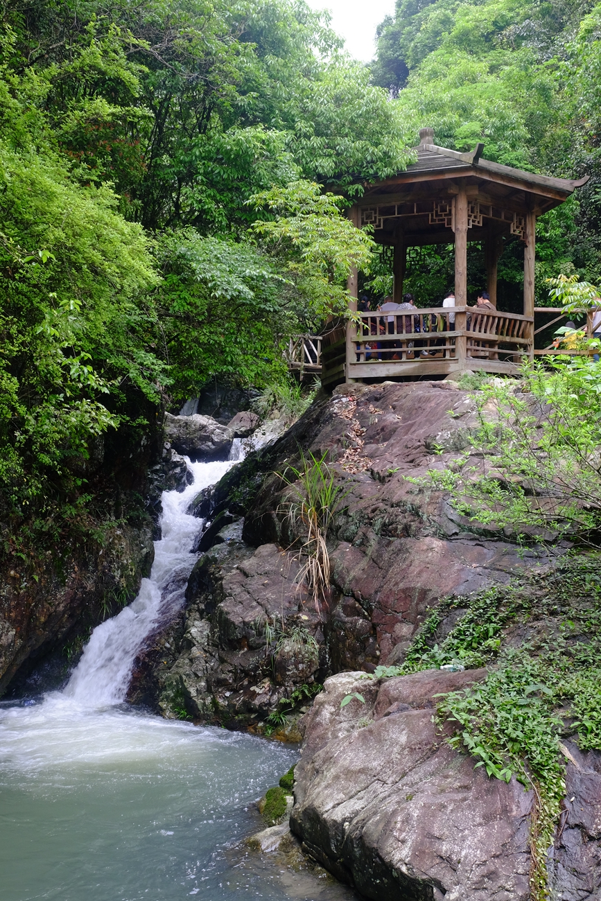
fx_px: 1001
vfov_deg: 48.5
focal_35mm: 40
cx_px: 300
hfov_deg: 33.4
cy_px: 450
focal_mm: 26.5
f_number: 7.1
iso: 800
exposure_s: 1/60
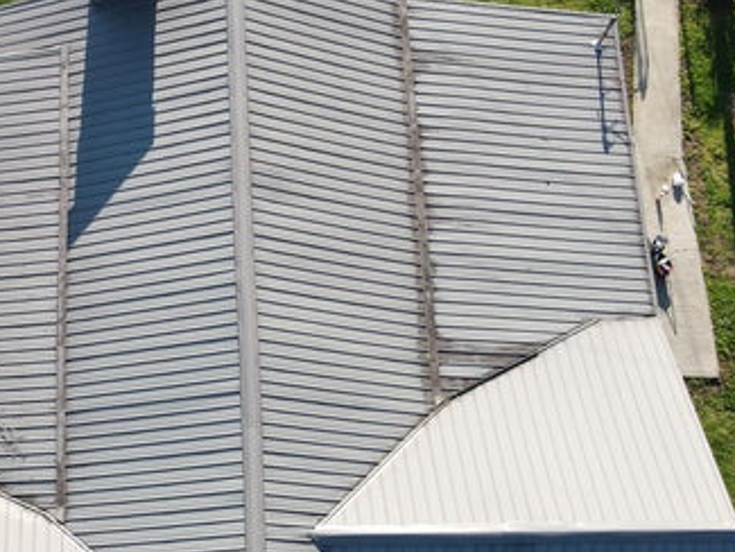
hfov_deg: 29.8
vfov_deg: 23.3
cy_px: 249
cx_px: 119
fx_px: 1338
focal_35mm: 63
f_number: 2.8
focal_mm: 4.5
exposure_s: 1/240
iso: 100
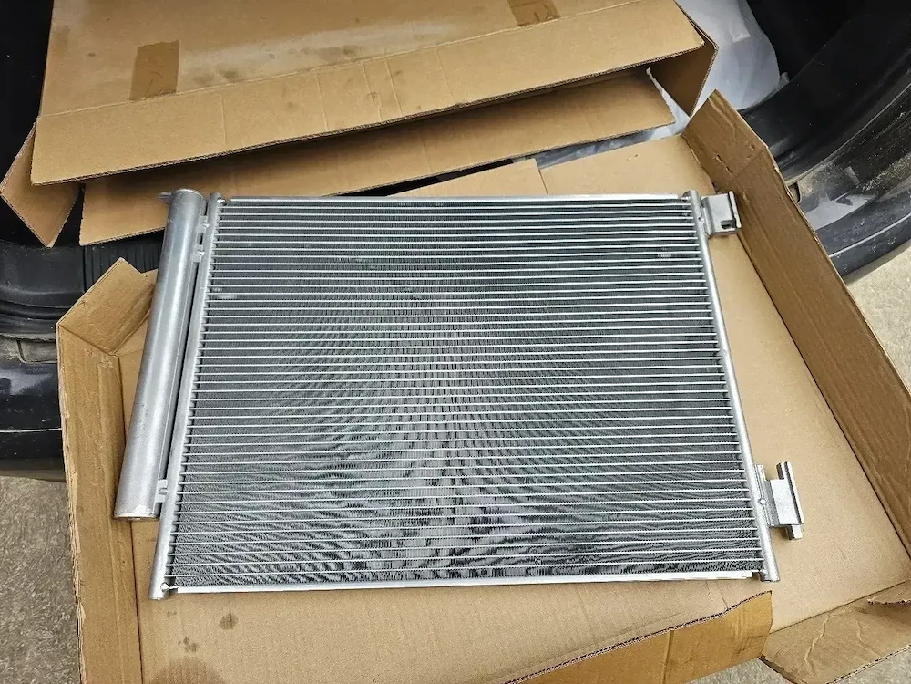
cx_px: 456
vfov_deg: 58.9
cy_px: 342
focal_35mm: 23
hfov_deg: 73.9
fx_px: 605
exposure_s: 1/192
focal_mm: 6.3
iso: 32
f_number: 1.7
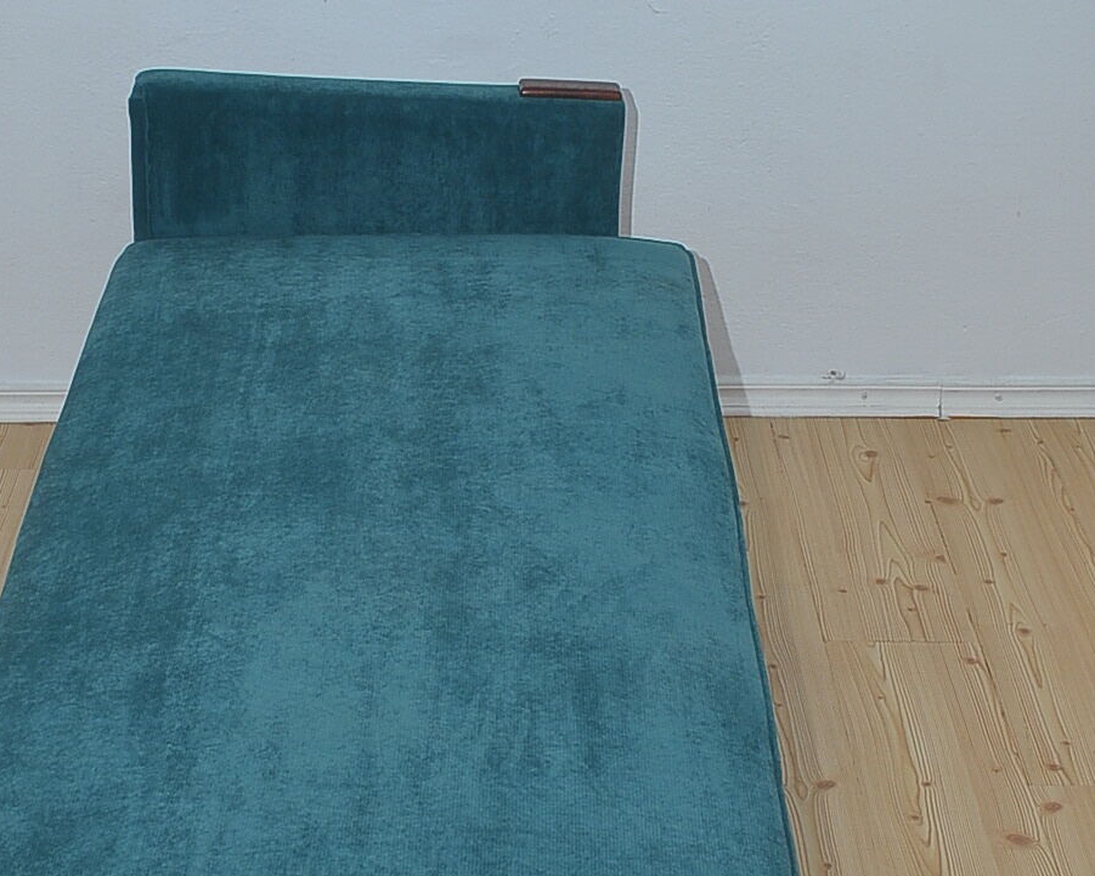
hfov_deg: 26.3
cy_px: 778
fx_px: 2334
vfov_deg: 20.8
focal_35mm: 72
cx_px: 361
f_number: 5.6
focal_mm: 24
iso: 200
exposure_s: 1/200
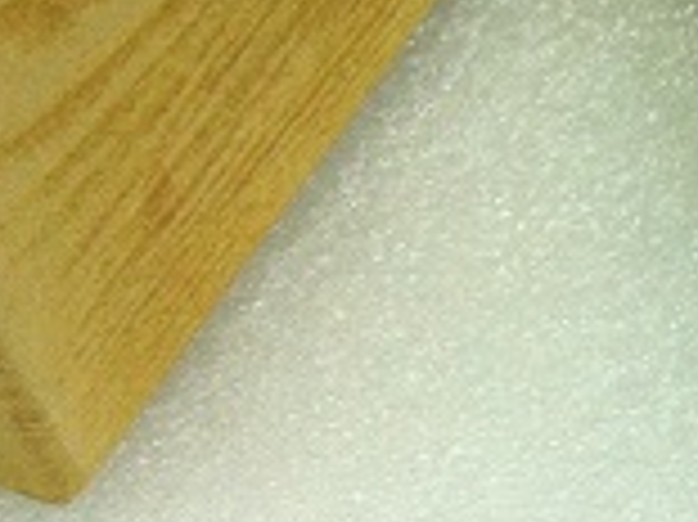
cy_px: 225
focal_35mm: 158
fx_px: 3183
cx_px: 1238
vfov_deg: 9.4
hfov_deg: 11.6
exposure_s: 1/17
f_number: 2.8
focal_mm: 3.85
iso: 100
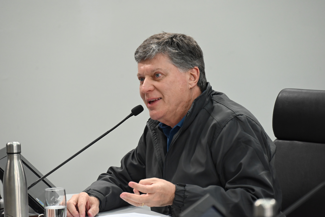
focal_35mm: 200
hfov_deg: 10.3
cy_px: 108
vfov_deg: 6.9
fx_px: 1806
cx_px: 162
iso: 3200
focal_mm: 200
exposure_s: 1/250
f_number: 6.3
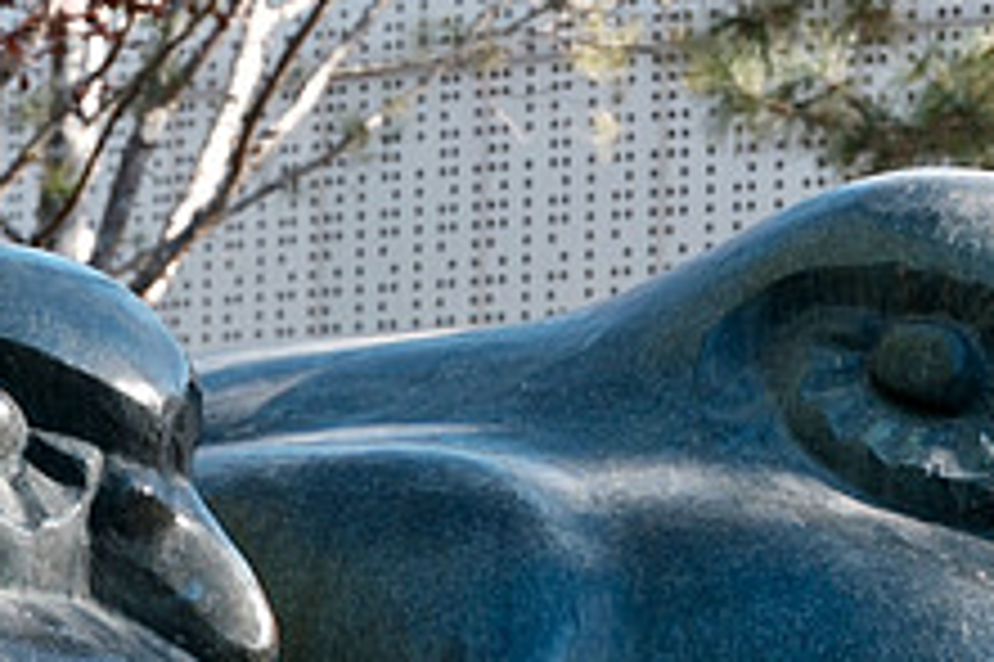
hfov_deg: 7.6
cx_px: 153
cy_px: 966
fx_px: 7504
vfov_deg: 5.0
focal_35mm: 272
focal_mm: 50
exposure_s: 1/150
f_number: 5
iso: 200
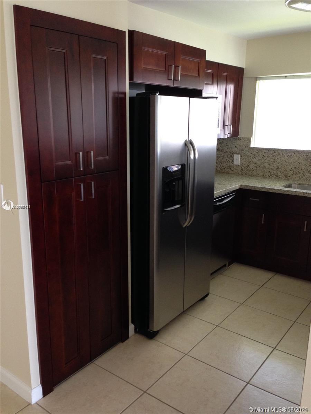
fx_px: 395
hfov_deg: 42.9
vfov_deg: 55.4
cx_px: 156
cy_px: 207
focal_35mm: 33
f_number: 2.4
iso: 160
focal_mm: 4.12
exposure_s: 1/20
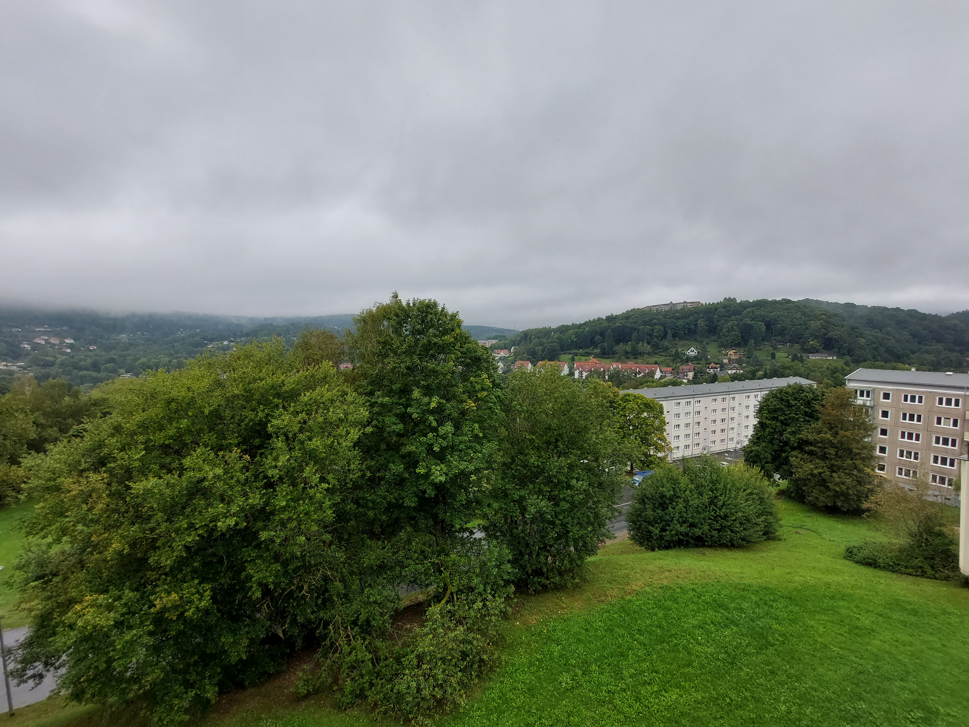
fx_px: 364
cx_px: 484
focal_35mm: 13
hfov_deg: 106.2
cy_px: 364
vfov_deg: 89.9
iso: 50
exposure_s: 1/265
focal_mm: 1.74
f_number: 2.2
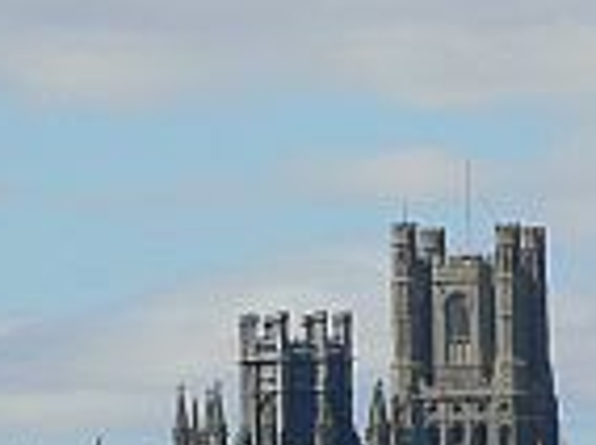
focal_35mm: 530
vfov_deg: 2.8
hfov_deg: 3.7
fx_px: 9110
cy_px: 458
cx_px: 260
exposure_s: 1/400
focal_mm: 34.8
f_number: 8
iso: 80
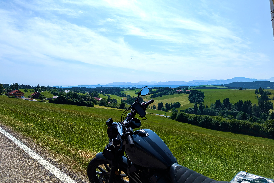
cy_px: 87
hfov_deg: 69.4
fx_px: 198
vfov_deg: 49.5
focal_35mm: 26
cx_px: 140
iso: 53
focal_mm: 6.81
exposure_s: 1/4348
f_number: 1.85
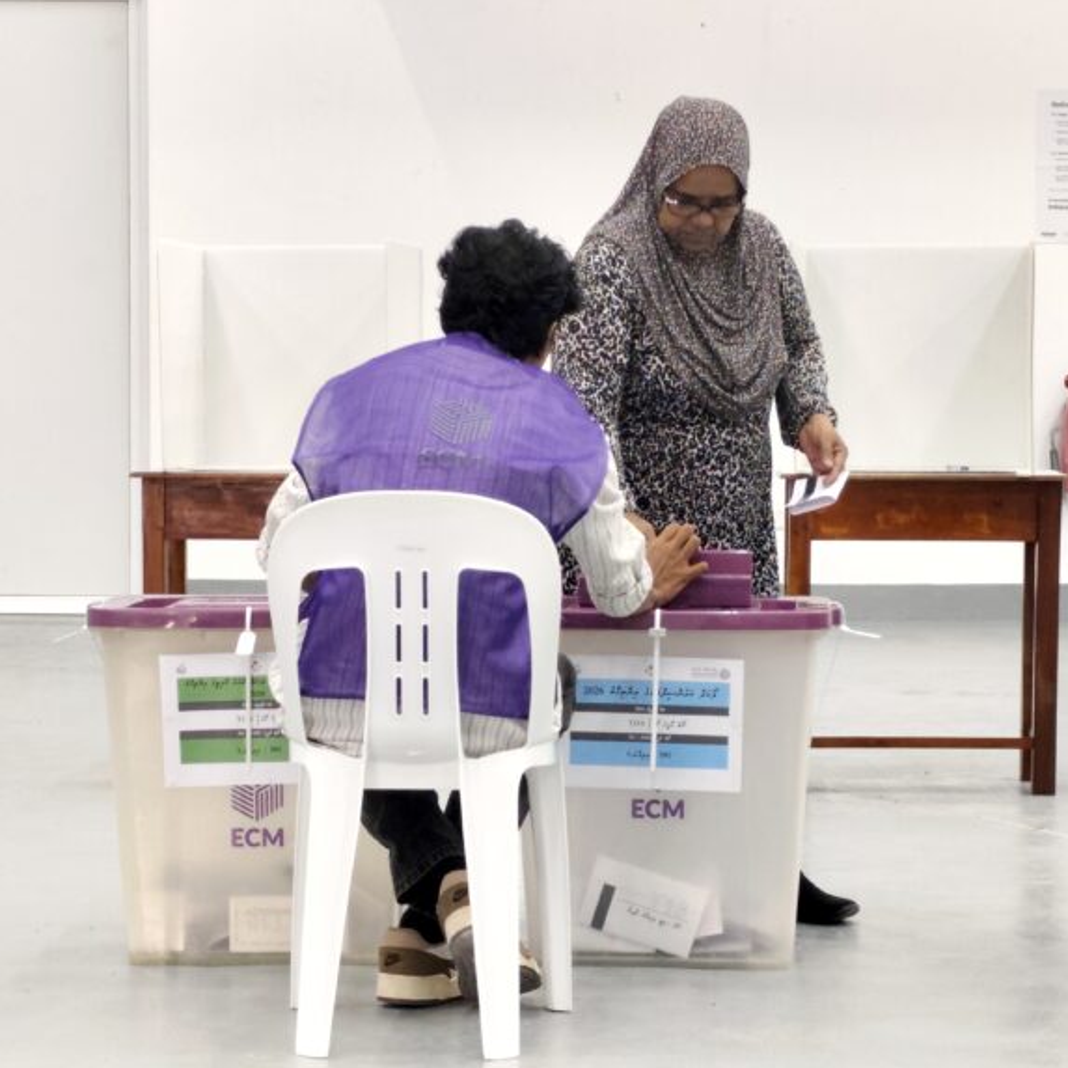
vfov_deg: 16.0
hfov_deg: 16.0
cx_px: 567
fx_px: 3805
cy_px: 533
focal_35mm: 109
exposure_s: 1/50
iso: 320
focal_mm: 6.19
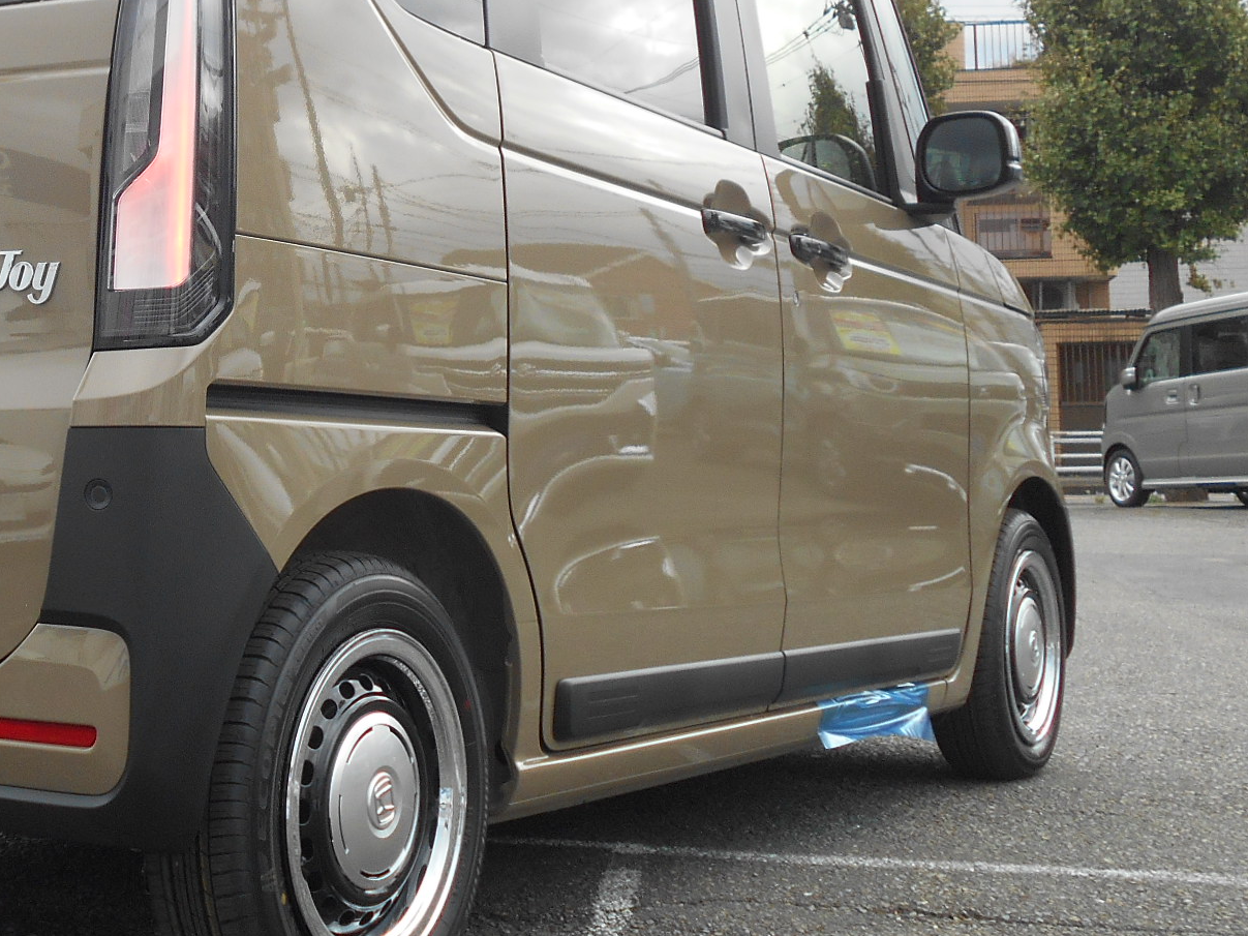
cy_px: 223
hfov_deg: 29.4
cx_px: 195
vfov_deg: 22.7
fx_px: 2307
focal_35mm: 64
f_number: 3.6
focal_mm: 5.8
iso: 100
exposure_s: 1/250
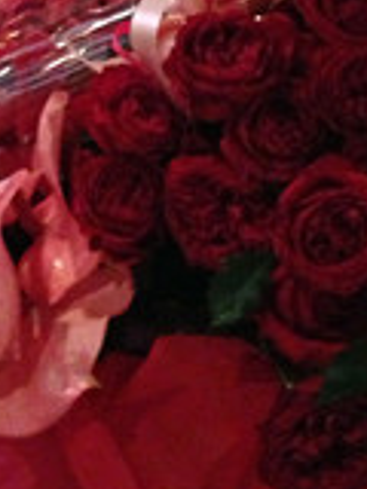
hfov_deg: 15.9
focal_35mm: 93
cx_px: 248
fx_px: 1315
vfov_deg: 20.3
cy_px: -24
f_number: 2.4
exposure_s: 1/15
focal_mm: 4.13
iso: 800
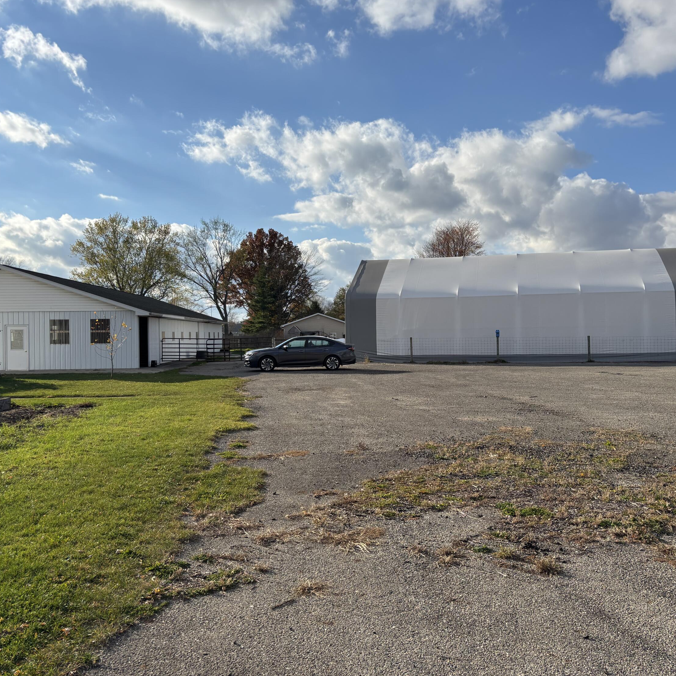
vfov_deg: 52.5
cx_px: 355
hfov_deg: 52.5
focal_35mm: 31
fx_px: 685
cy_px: 339
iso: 50
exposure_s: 1/4854
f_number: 1.6
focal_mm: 5.96
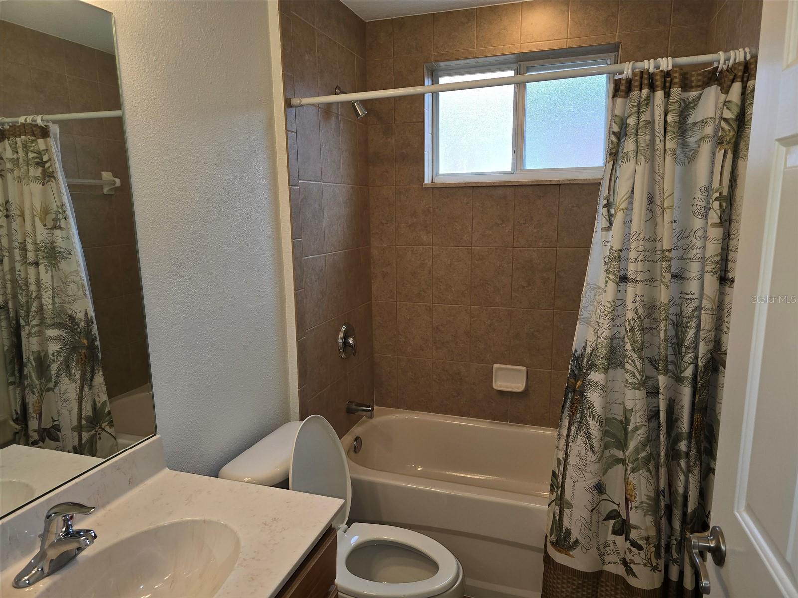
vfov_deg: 58.9
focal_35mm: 23
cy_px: 299
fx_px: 530
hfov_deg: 73.9
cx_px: 399
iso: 64
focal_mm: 6.3
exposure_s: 1/60
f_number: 1.7
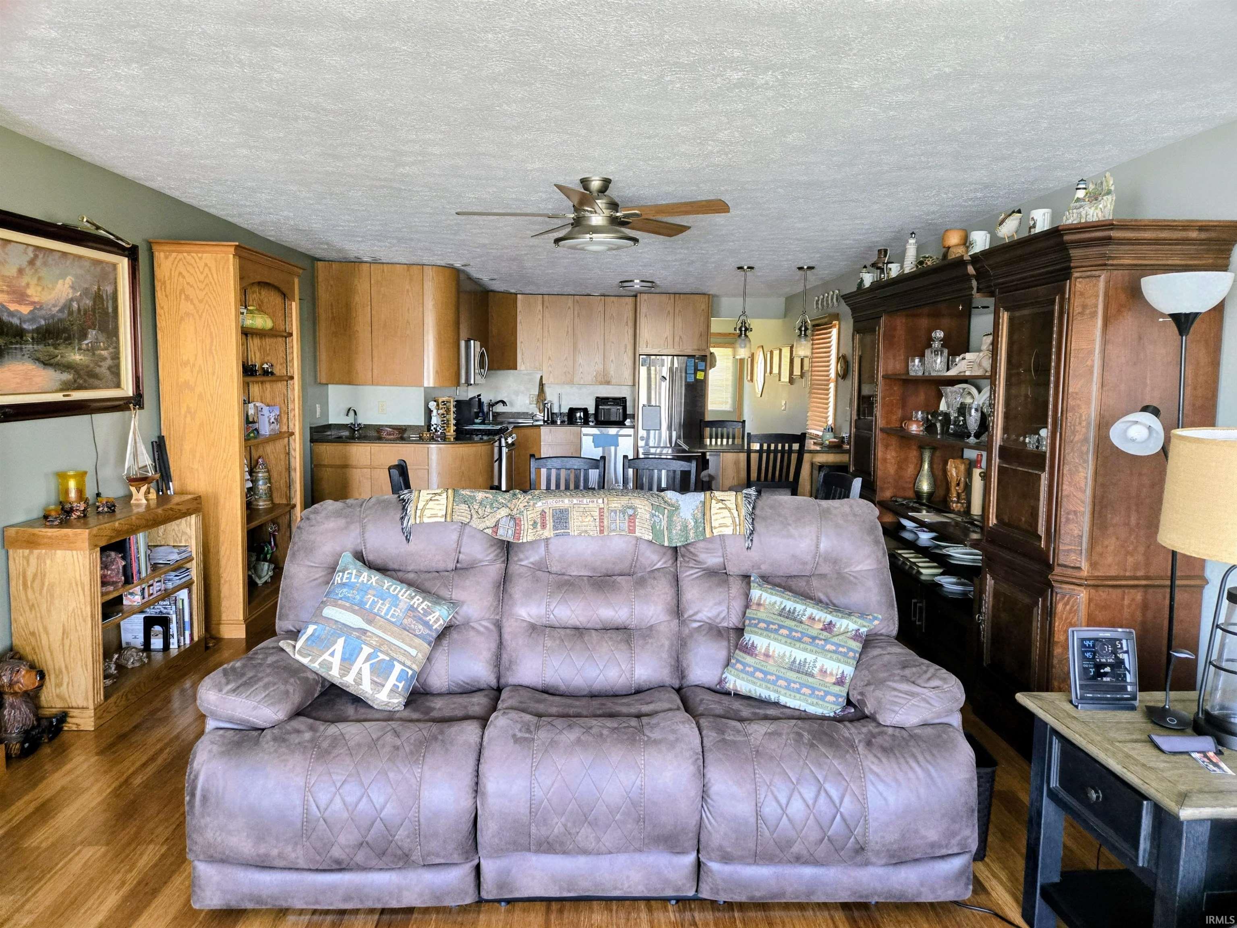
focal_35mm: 23
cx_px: 618
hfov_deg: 73.9
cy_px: 464
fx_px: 822
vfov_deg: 58.9
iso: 500
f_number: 1.8
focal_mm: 5.4
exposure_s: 1/120
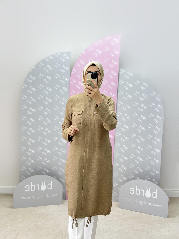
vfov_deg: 39.7
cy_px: 120
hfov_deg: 30.3
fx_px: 331
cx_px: 90
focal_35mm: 48
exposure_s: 1/183
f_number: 1.78
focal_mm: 6.86
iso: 80
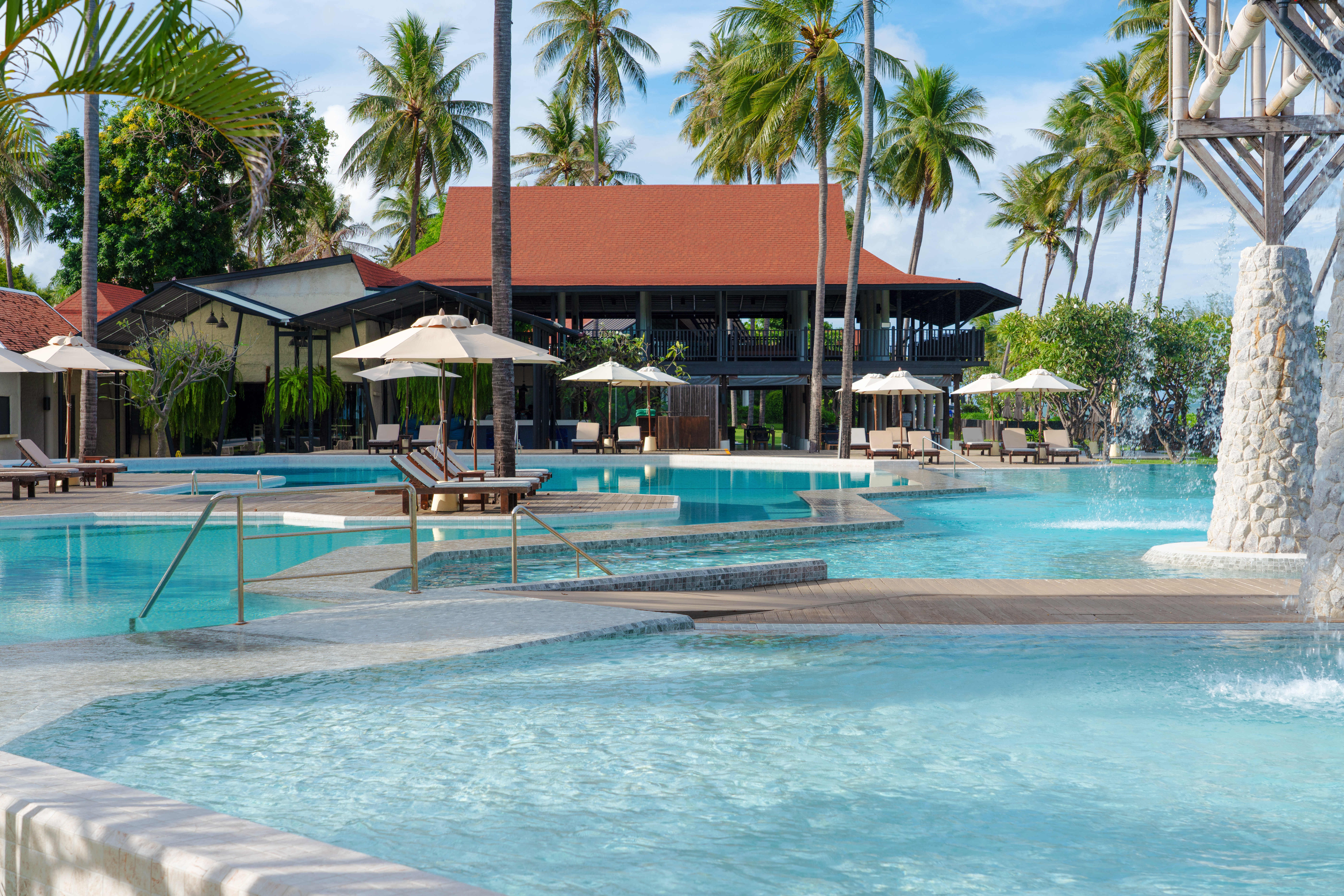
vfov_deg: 27.5
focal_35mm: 49
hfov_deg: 40.3
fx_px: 1829
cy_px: 448
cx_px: 672
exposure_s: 1/250
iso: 100
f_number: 8
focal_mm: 49
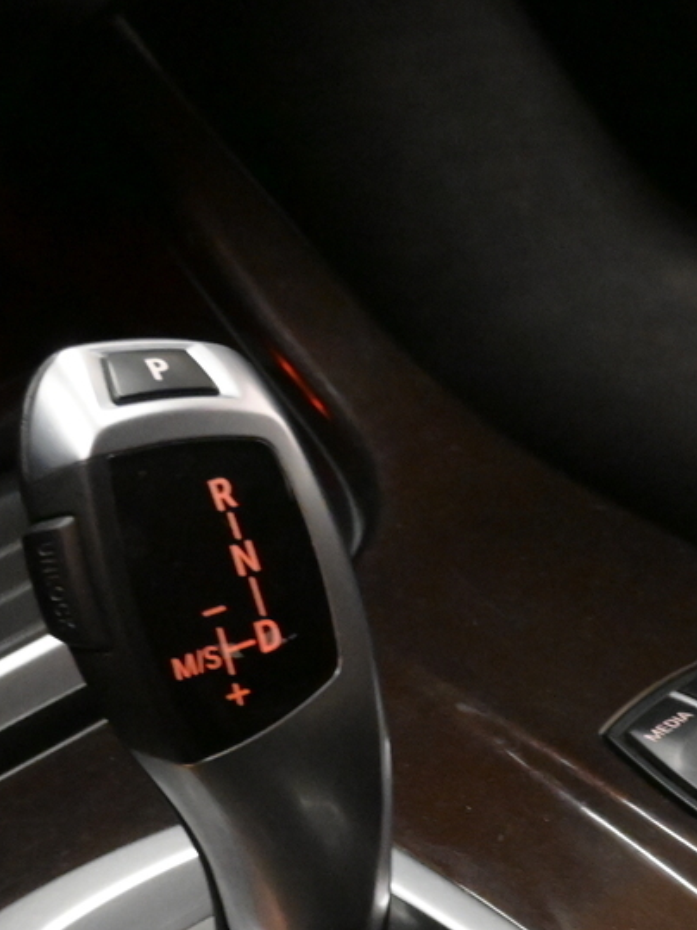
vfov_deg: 18.6
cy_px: 830
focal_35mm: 104
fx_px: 2793
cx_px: 447
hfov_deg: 14.2
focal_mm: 24
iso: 6400
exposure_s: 1/125
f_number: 5.6
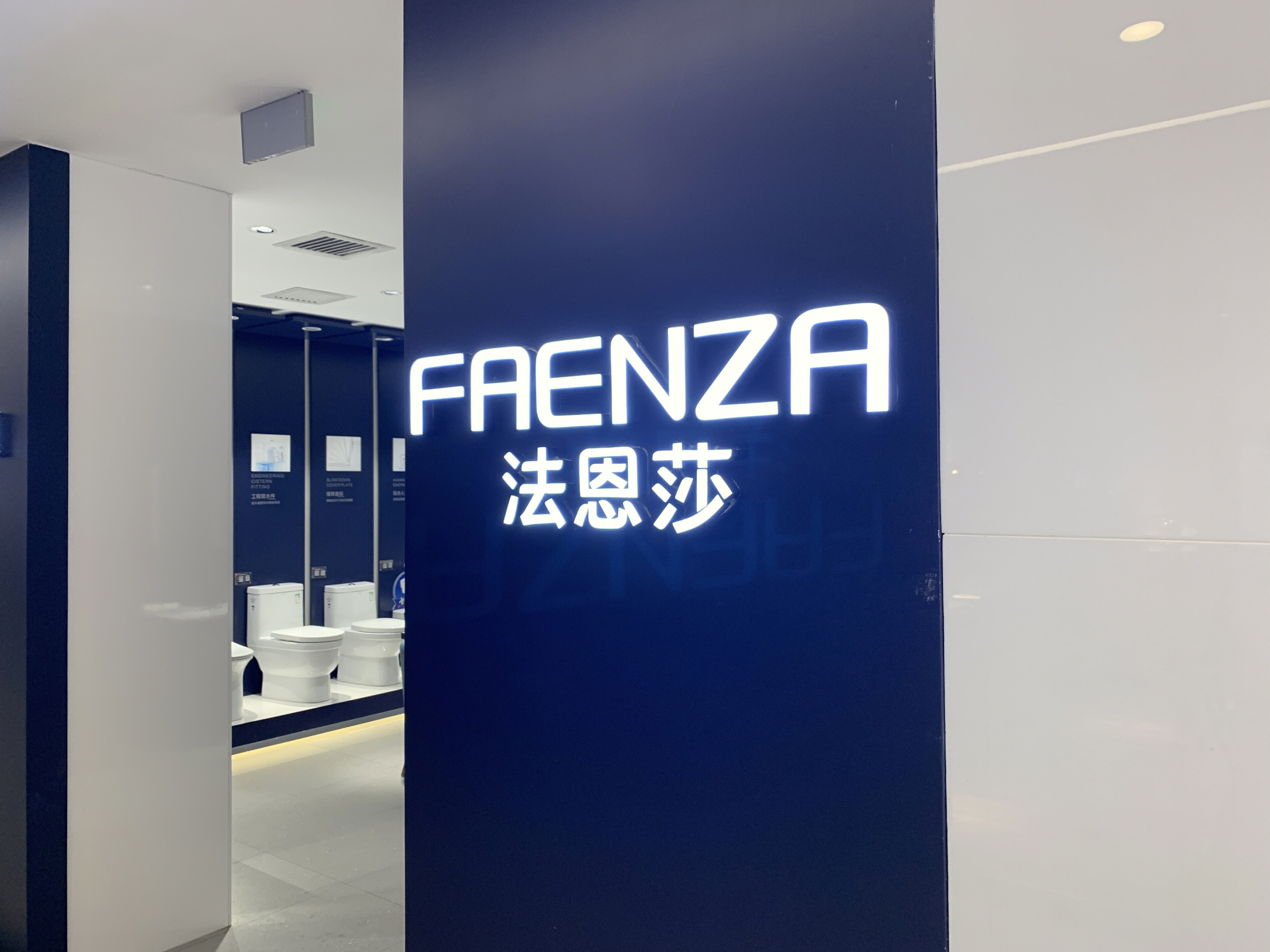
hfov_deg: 67.3
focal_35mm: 26
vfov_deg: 53.1
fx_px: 954
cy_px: 476
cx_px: 635
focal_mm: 4.25
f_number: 1.8
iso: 80
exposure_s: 1/100
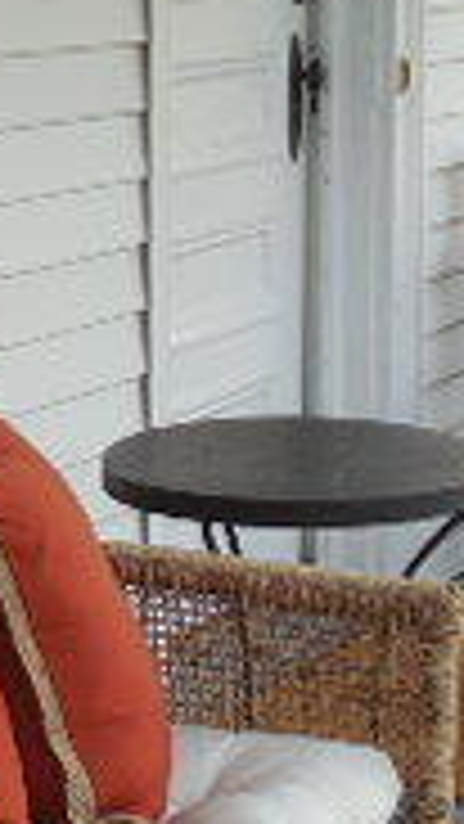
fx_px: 2580
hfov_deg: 10.1
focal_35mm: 118
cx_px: -140
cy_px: 329
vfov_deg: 18.1
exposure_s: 1/100
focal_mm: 5.6
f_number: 3.6
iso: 125
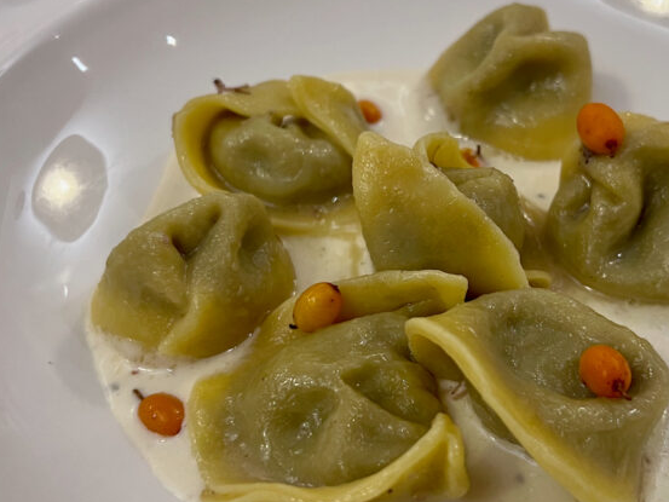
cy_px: 262
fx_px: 909
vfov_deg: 30.9
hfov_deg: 40.0
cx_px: 433
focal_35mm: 47
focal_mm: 5.7
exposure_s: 1/50
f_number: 1.5
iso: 80
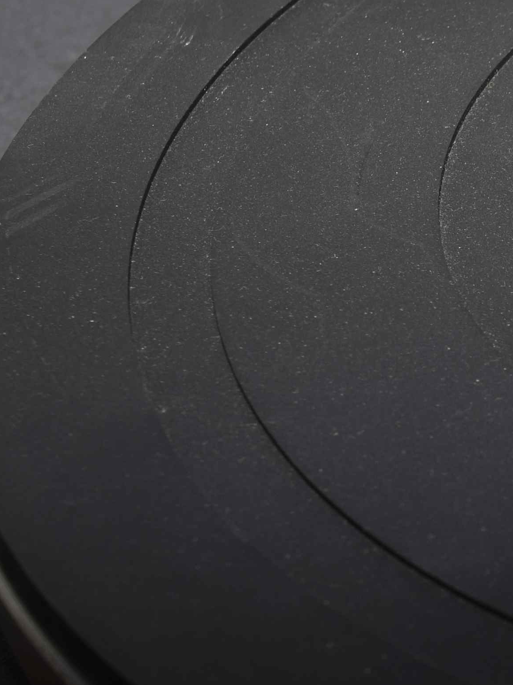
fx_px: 2764
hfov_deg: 9.8
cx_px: 1028
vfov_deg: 14.1
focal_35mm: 140
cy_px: 337
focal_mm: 25
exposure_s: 1/60
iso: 100
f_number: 8
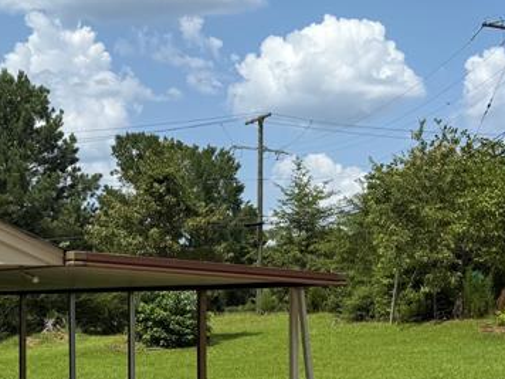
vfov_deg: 21.0
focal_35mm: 69
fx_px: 1007
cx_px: 268
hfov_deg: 28.2
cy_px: 309
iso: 80
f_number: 1.78
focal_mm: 6.76
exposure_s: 1/5714
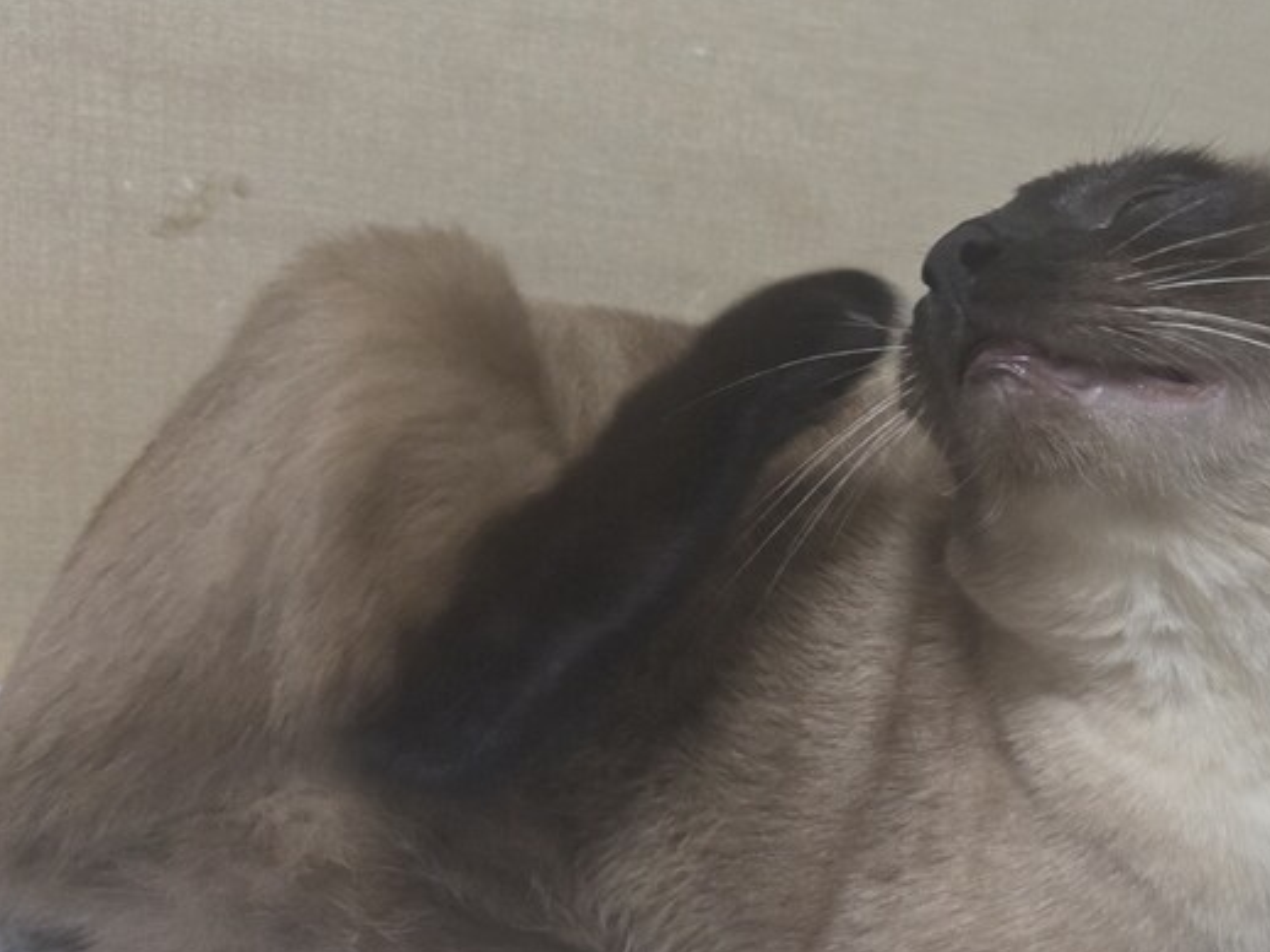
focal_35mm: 40
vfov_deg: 35.9
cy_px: 539
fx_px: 1467
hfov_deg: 45.5
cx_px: 917
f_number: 1.8
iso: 640
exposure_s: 1/120
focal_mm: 5.4
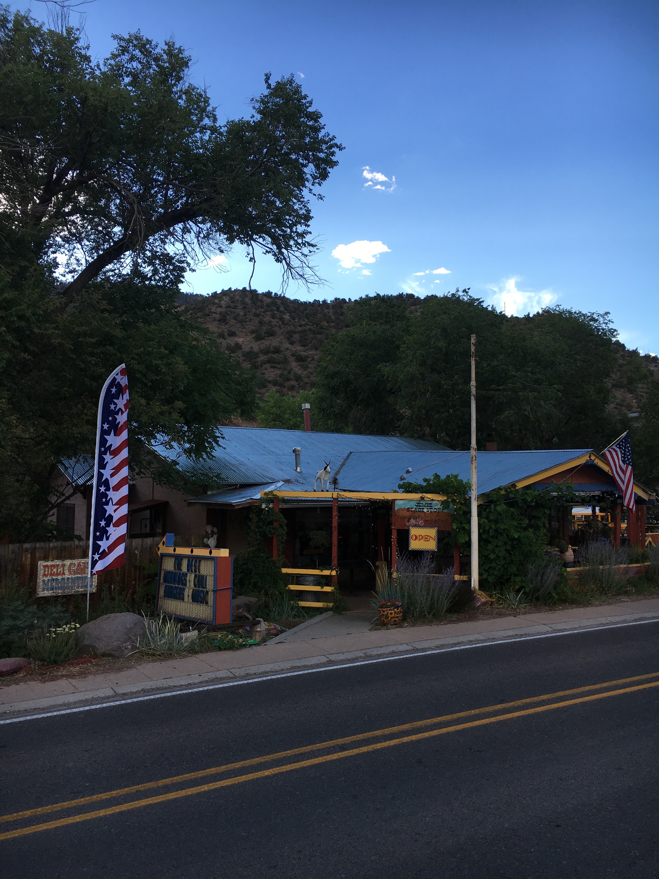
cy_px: 440
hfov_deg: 48.2
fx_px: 736
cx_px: 330
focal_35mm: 29
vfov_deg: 61.7
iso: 25
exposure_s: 1/305
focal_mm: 4.15
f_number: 2.2
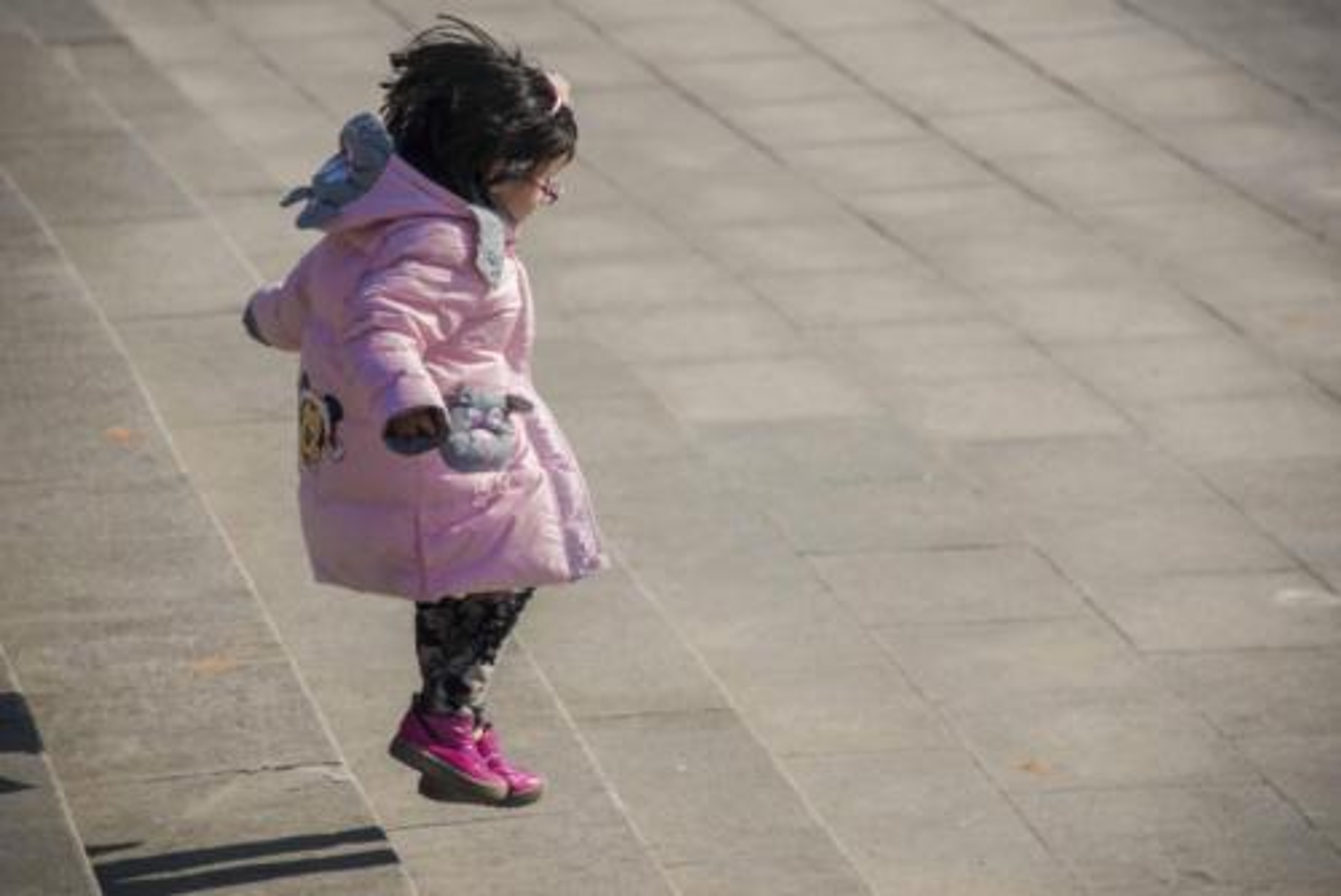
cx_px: 670
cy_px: 448
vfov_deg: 4.6
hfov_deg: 6.9
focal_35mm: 300
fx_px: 11181
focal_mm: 300
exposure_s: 1/1000
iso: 320
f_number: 8
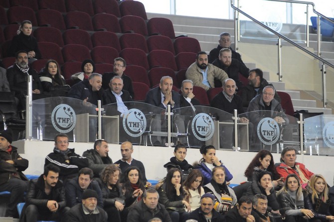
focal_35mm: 300
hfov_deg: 6.9
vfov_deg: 4.6
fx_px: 2780
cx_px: 167
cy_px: 111
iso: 2000
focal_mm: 200
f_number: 2.8
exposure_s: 1/200
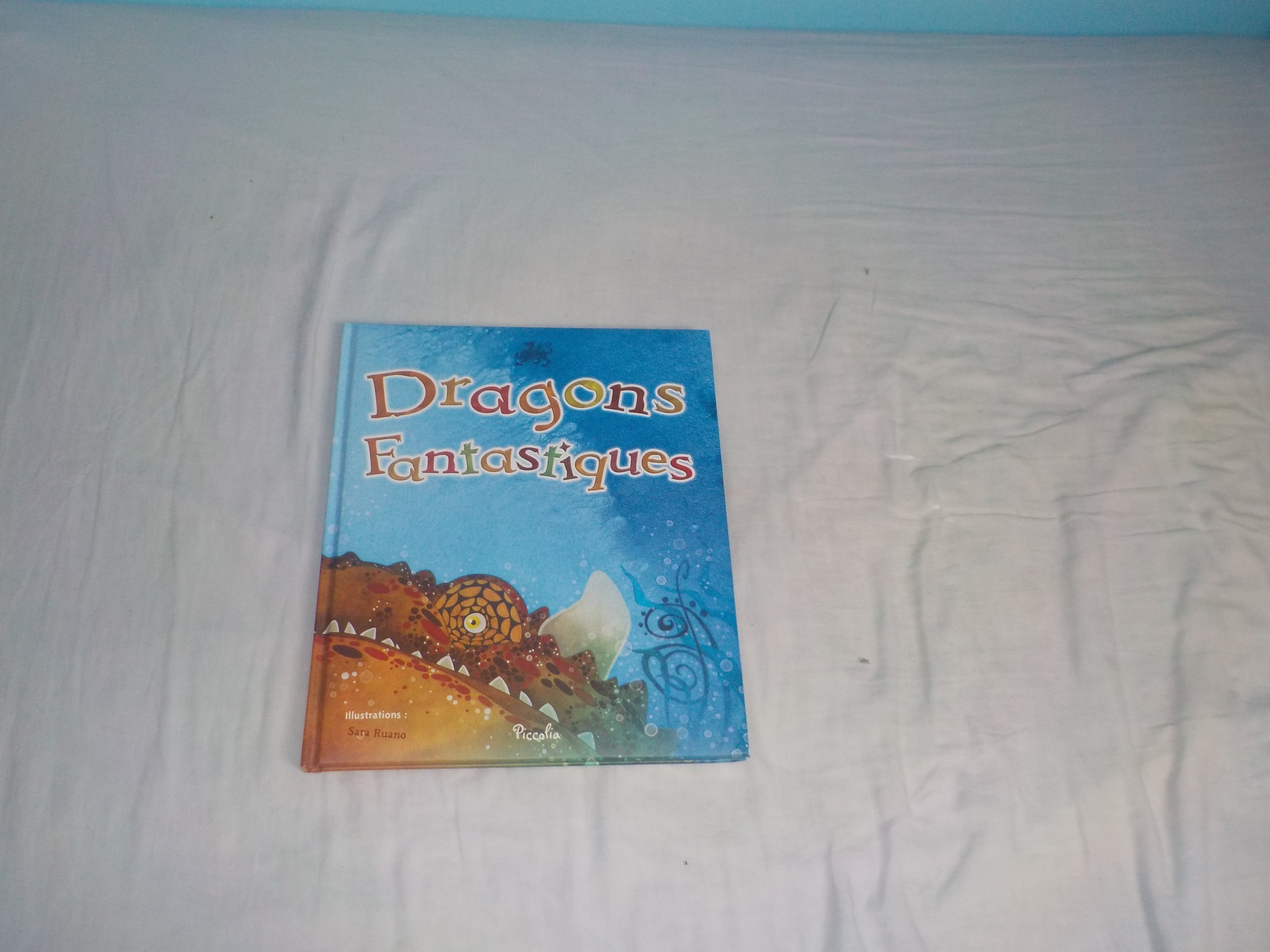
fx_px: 1101
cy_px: 476
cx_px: 635
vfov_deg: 46.8
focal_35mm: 30
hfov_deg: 60.0
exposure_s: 1/30
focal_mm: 4.1
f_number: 3.3
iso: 200
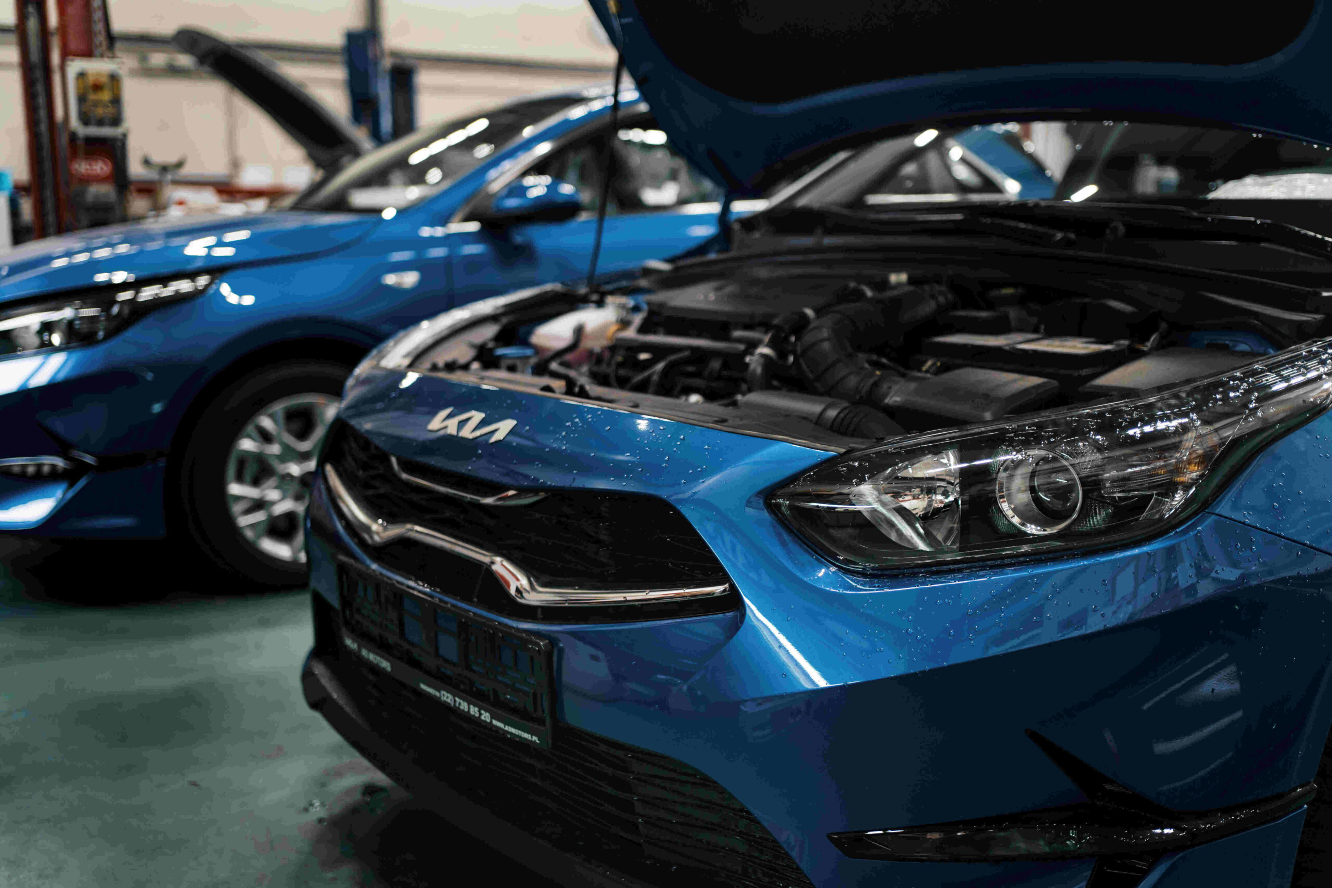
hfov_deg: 54.4
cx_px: 666
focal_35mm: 35
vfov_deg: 37.9
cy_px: 444
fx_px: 1295
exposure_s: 1/125
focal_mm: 35
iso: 320
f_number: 1.8
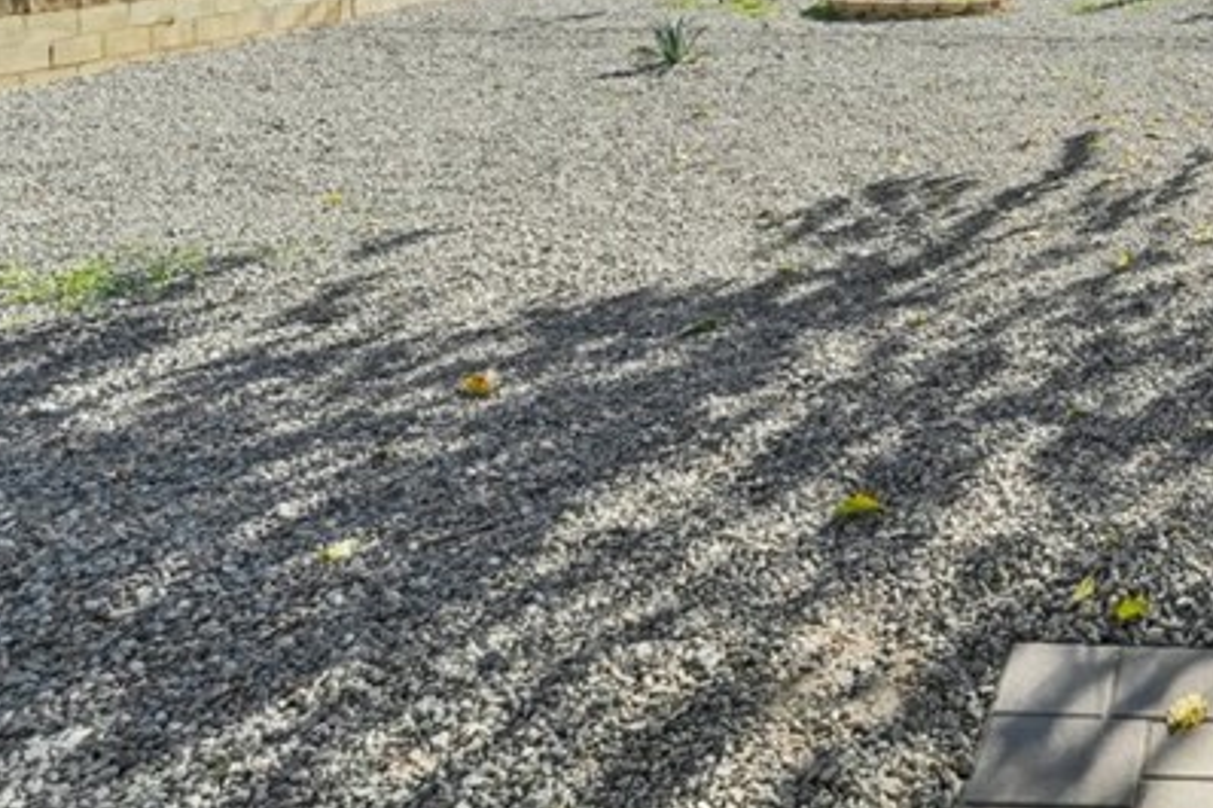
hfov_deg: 43.7
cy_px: -152
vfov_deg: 31.2
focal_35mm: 36
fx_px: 1212
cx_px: 1268
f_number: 8
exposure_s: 1/160
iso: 100
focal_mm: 14
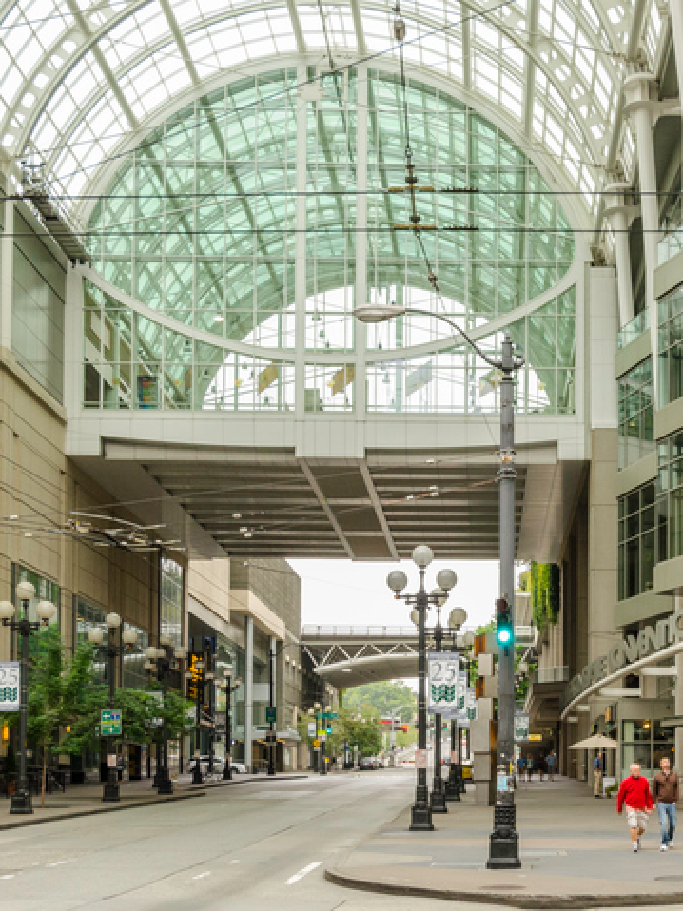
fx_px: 1263
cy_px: 456
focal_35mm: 48
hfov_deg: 29.3
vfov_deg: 39.7
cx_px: 586
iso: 1600
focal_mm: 22
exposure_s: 1/100
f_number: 10
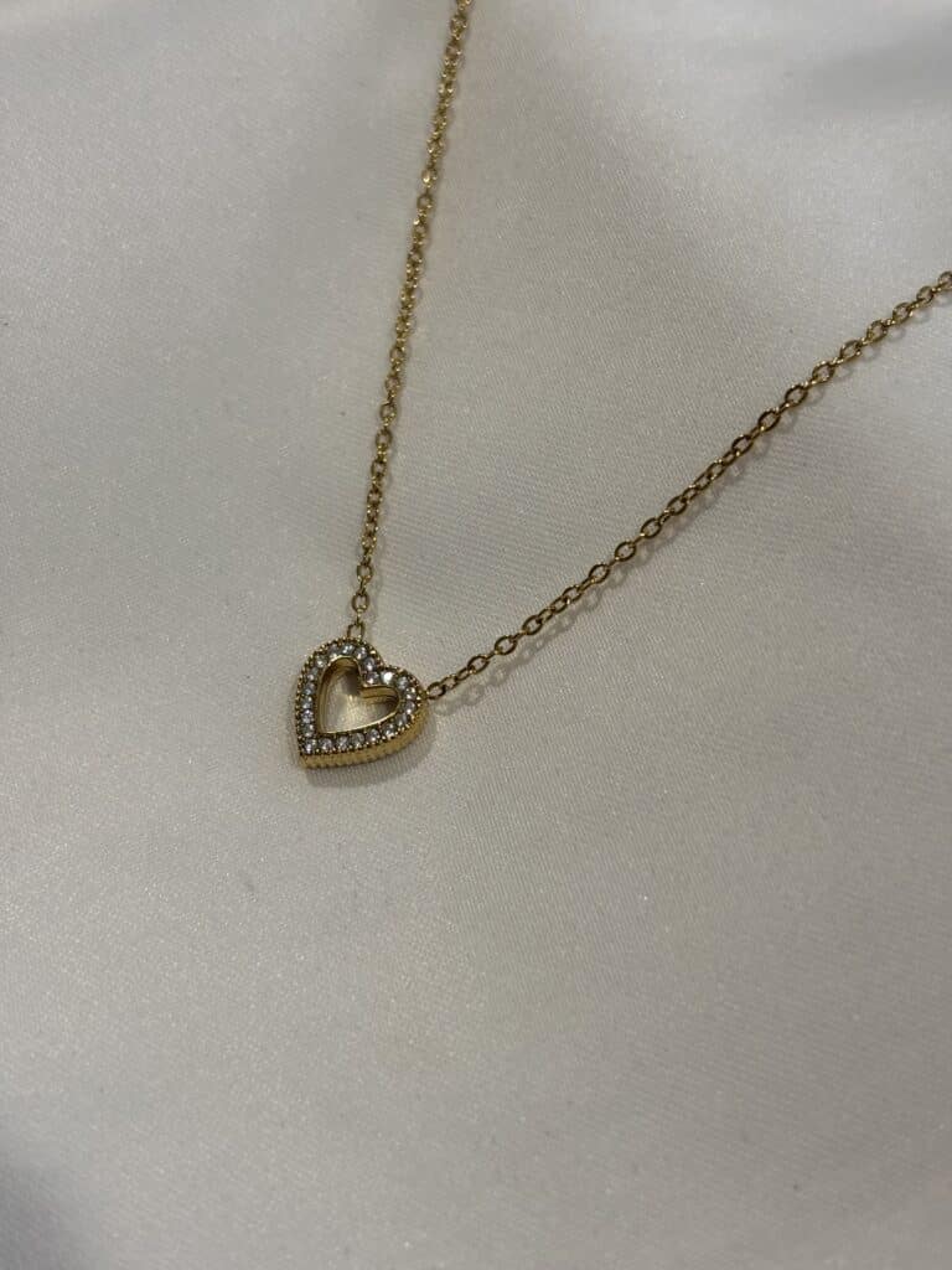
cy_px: 635
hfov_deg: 28.0
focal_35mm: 52
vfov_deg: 36.8
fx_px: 1907
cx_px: 476
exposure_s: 1/510
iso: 32
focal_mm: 5.96
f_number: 1.6
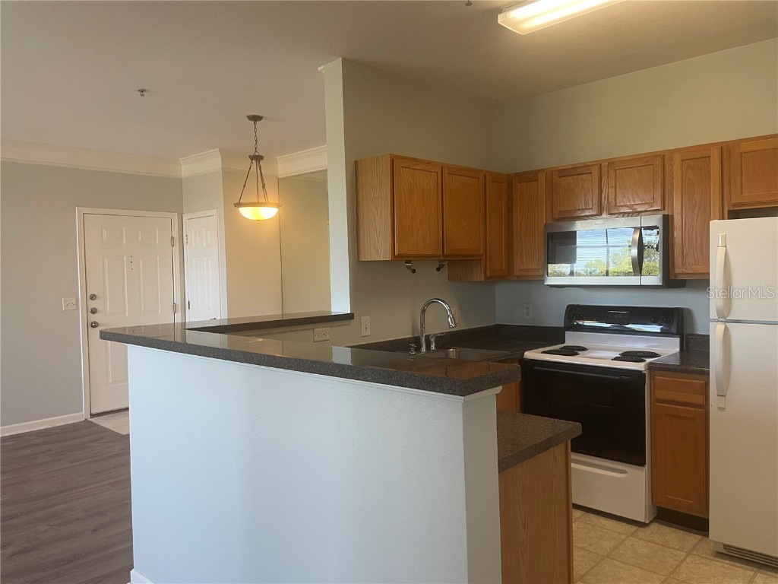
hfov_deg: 67.3
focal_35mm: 26
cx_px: 389
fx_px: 584
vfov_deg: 53.1
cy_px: 292
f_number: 1.6
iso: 80
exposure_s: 1/60
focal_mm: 4.2
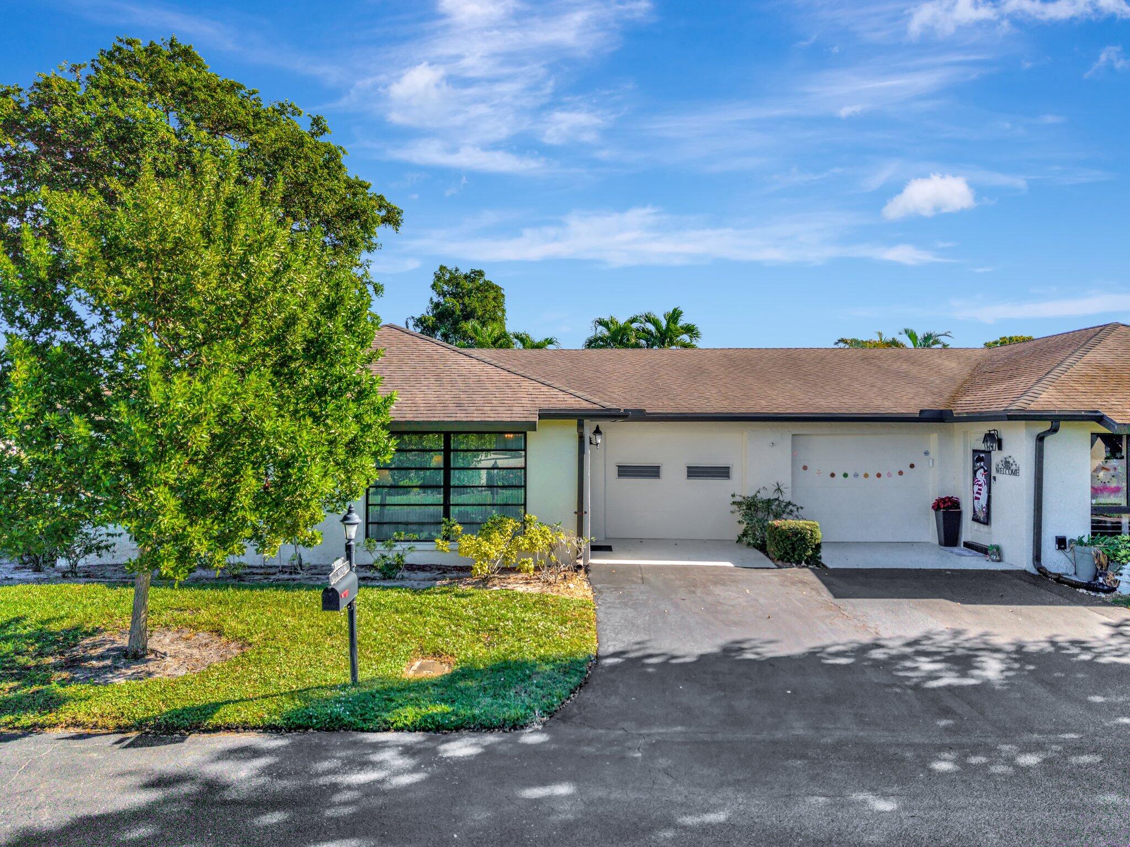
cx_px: 565
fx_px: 783
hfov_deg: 71.6
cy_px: 424
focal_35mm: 24
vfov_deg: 56.8
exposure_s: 1/6400
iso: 220
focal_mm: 8.67
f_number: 1.8
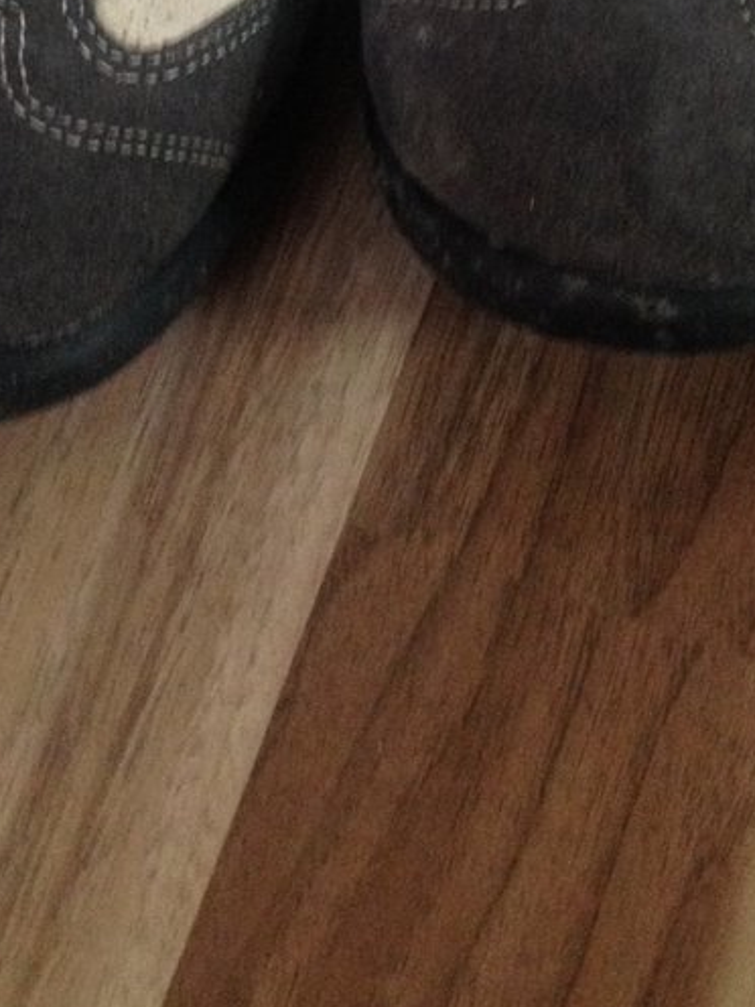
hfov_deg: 15.7
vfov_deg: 19.4
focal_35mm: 94
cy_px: -271
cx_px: 398
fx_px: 2734
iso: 200
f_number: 2.4
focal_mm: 4.28
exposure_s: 1/20
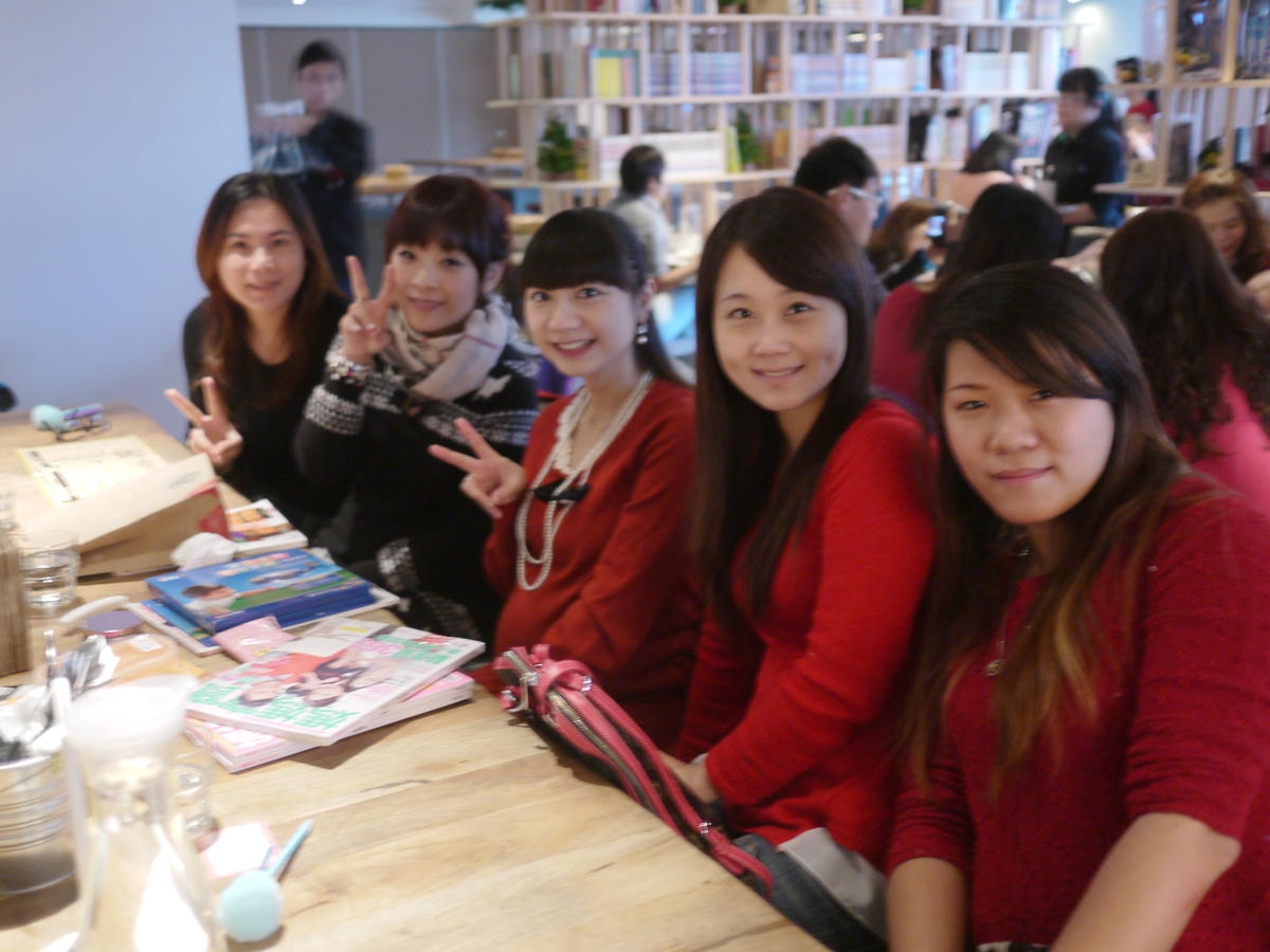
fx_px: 1468
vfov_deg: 36.0
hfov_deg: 46.8
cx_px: 635
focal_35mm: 40
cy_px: 476
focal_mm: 20
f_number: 1.7
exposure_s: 1/13
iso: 400
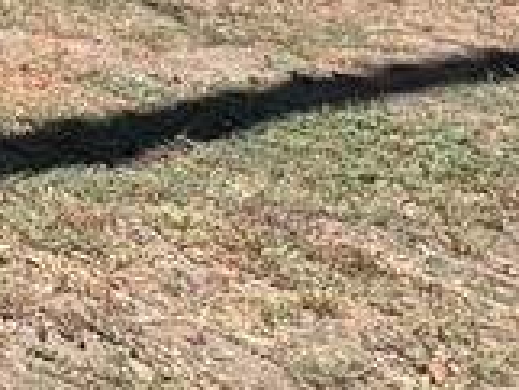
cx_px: -741
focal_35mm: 89
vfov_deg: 14.8
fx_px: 1335
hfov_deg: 14.3
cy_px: -274
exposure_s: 1/1198
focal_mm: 2.22
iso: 50
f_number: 2.2
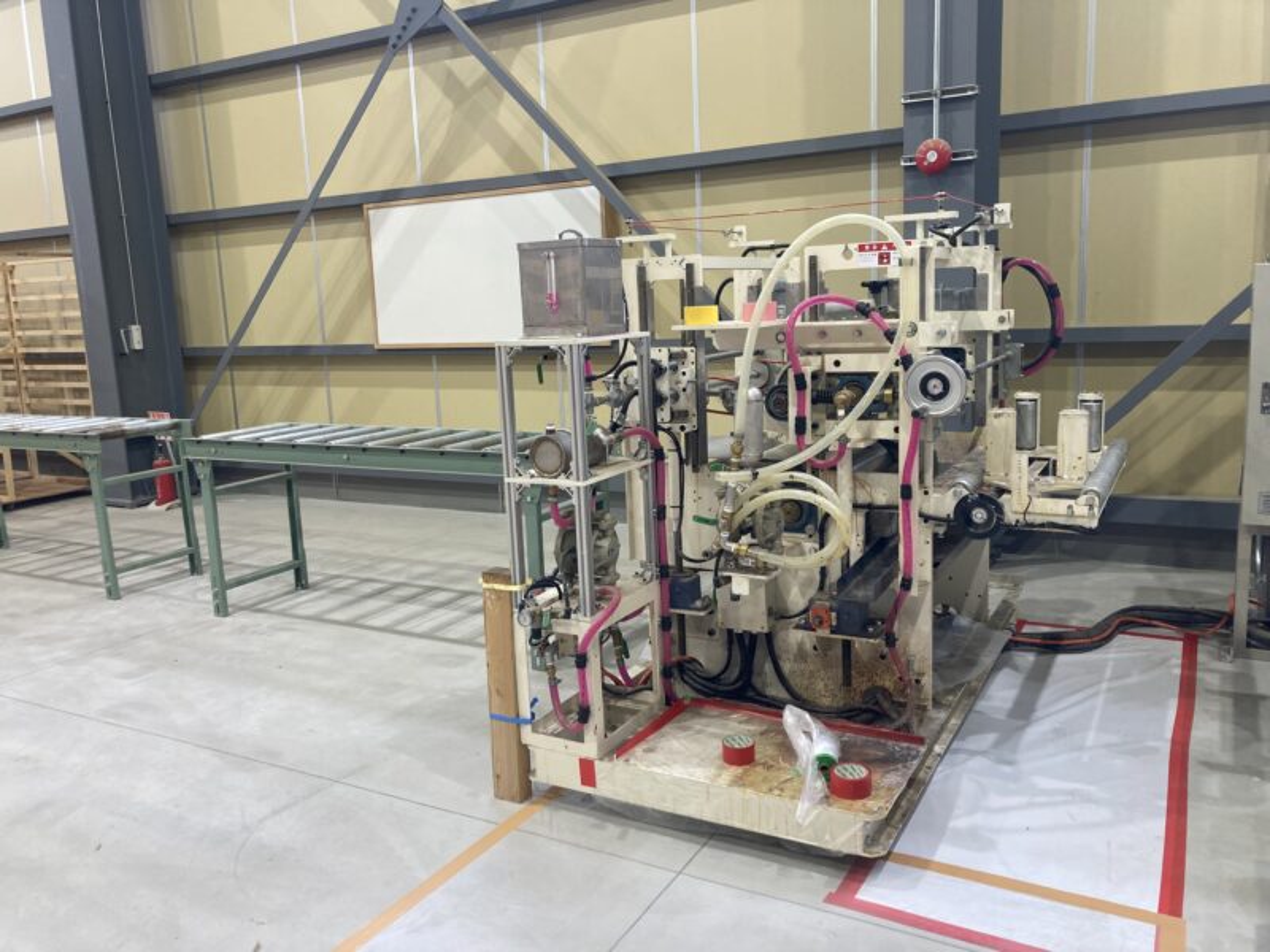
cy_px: 476
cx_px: 635
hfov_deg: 63.4
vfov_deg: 49.7
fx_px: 1027
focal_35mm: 28
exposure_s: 1/60
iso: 50
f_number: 1.8
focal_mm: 3.99
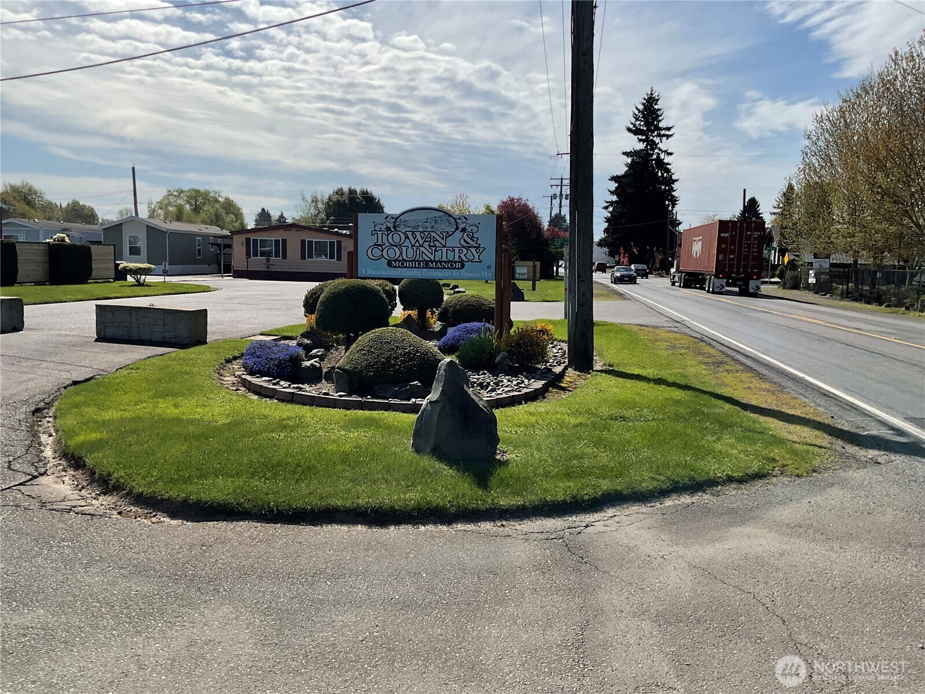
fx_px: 775
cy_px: 347
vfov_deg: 48.2
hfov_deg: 61.7
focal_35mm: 29
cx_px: 462
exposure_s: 1/3322
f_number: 1.8
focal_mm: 3
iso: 16
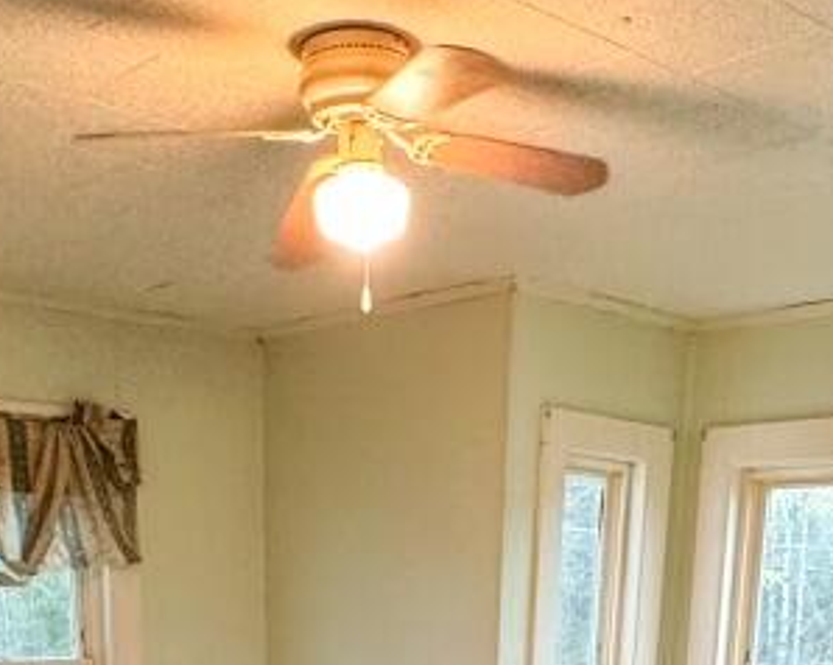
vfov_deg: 26.2
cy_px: 911
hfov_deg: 38.7
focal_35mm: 47
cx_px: 226
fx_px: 1158
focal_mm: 2.22
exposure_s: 1/60
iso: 640
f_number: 2.2
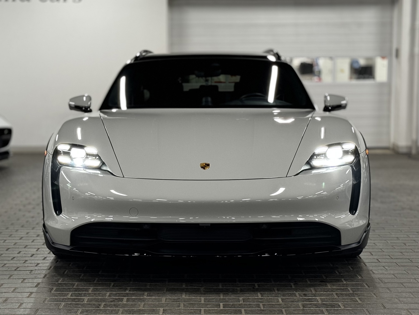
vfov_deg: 30.3
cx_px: 210
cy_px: 158
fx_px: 581
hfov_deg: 39.6
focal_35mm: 48
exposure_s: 1/49
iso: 160
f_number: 1.78
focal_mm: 6.86
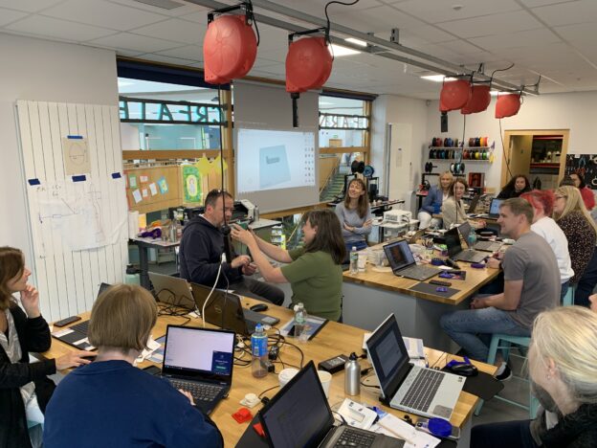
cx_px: 298
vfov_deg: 53.1
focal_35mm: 26
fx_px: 448
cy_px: 224
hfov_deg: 67.3
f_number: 1.8
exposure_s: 1/86
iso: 100
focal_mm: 4.25
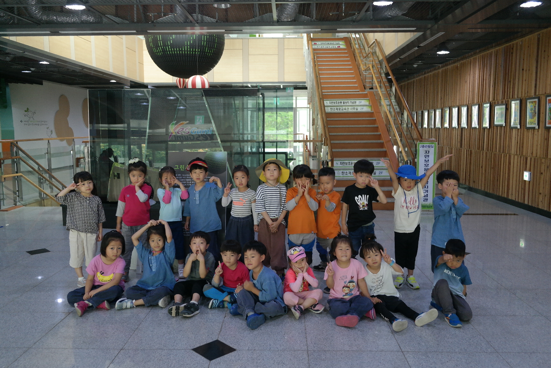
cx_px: 276
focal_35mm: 30
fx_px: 459
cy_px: 184
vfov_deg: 43.6
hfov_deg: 61.9
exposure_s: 1/40
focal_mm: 20
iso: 800
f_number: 3.5
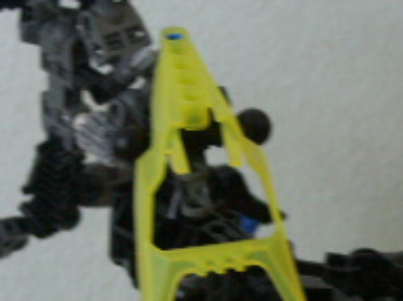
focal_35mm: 124
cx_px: 207
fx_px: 1443
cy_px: 272
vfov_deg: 11.9
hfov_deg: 15.9
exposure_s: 1/13
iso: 100
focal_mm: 9.53
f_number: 2.8
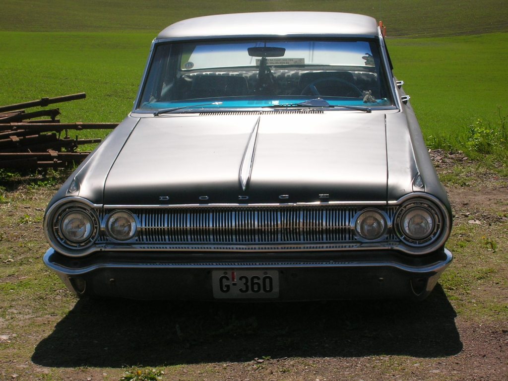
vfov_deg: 17.2
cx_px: 254
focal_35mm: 86
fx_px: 1262
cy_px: 190
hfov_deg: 22.8
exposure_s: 1/219
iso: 50
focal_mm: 14.3
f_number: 7.4
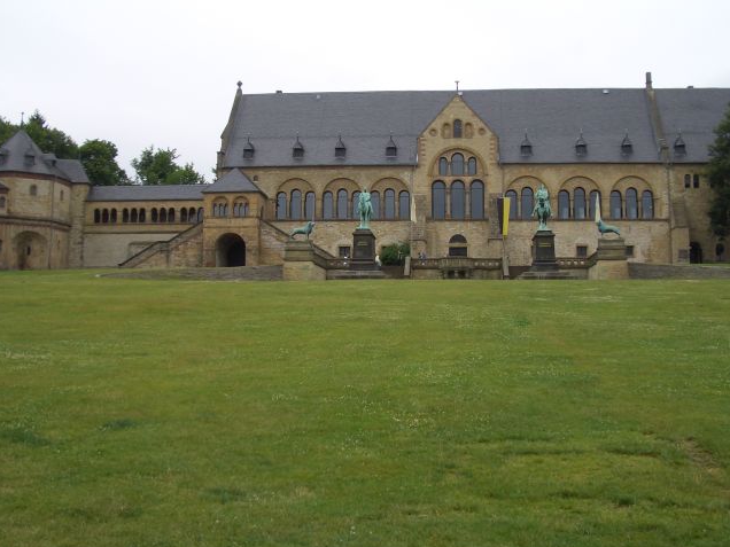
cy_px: 225
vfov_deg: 32.8
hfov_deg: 42.9
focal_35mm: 44
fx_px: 928
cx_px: 381
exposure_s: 1/160
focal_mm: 5.8
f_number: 4.3
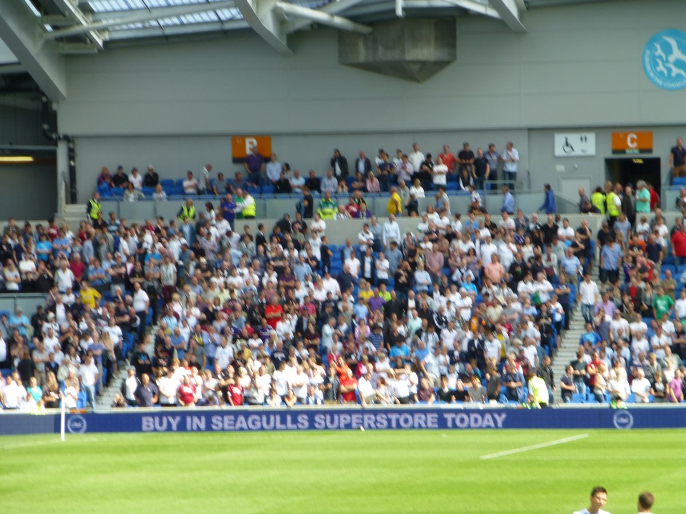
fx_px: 4935
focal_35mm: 249
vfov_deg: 6.0
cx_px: 343
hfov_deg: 8.0
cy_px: 257
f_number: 5.7
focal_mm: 44.4
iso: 100
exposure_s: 1/200
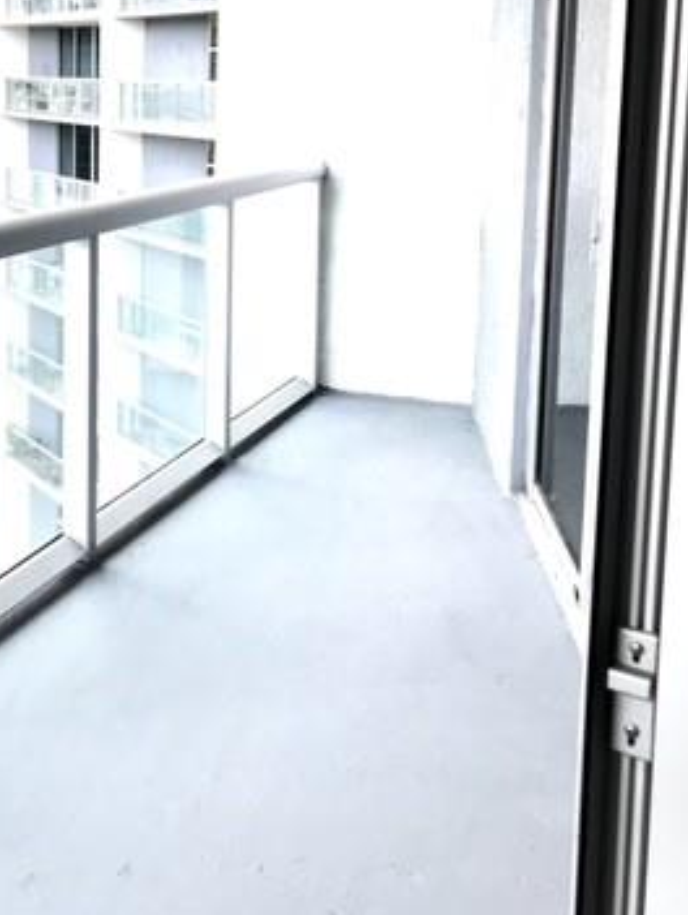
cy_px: 250
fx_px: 1349
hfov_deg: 27.8
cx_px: 96
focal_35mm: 51
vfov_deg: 36.7
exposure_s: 1/181
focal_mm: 3.99
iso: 20
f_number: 1.8
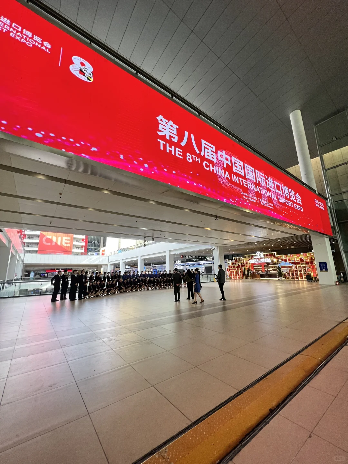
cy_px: 232
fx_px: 174
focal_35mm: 13
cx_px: 174
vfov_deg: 106.2
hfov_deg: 89.9
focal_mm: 1.57
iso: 125
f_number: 1.8
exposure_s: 1/238
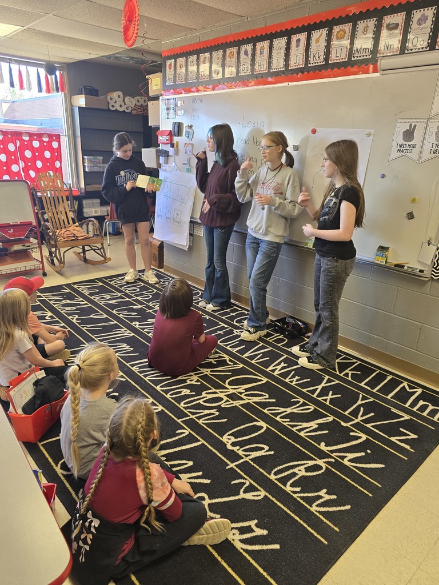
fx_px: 389
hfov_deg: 58.9
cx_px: 220
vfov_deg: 73.9
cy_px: 292
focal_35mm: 23
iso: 125
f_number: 1.7
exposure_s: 1/120
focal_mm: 6.3
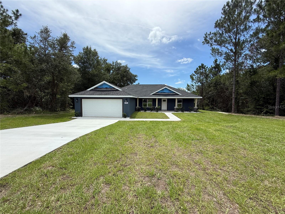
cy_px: 107
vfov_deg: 85.7
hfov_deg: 102.1
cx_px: 142
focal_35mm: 14
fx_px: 115
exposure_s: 1/1698
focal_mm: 2.22
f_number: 2.2
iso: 50
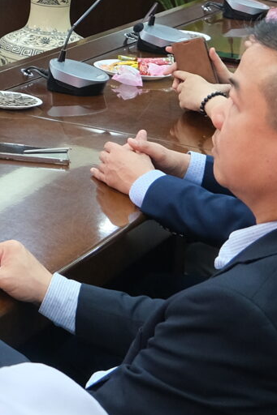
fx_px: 1328
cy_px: -133
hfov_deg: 10.6
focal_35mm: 115
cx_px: -339
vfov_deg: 16.7
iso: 800
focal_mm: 15
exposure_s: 1/28
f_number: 3.5
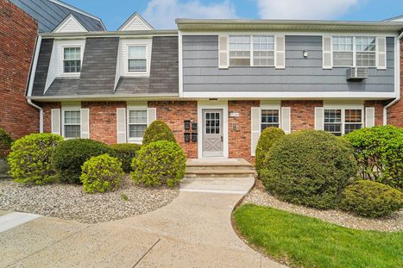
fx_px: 168
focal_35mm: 15
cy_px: 142
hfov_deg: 100.4
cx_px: 209
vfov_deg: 77.2
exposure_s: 1/800
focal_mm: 14
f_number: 8
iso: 400
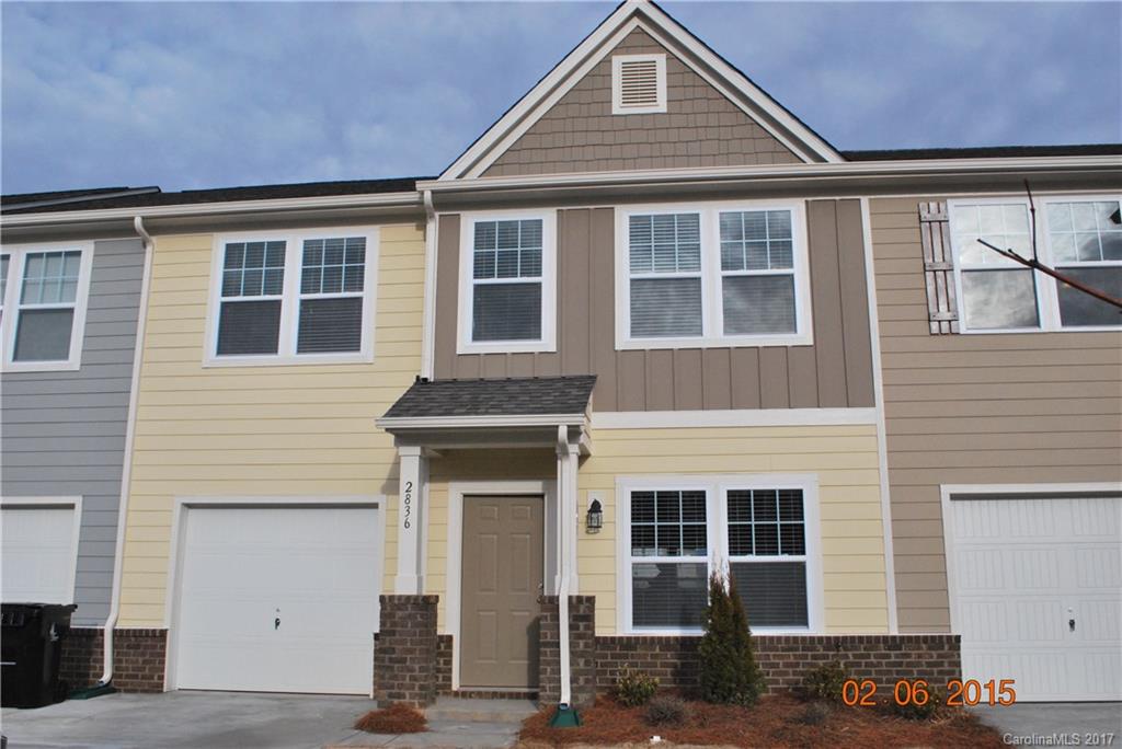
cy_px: 374
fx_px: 935
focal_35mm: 30
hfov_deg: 61.9
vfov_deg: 43.7
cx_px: 561
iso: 800
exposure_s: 1/1000
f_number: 11
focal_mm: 20
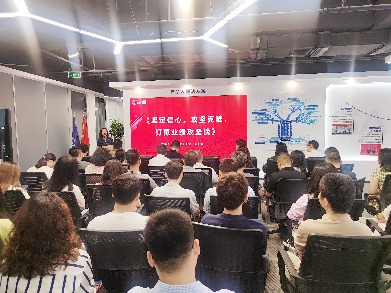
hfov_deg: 73.9
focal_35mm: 23
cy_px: 146
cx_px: 196
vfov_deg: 58.9
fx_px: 260
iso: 688
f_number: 1.9
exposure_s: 1/100
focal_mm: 5.52
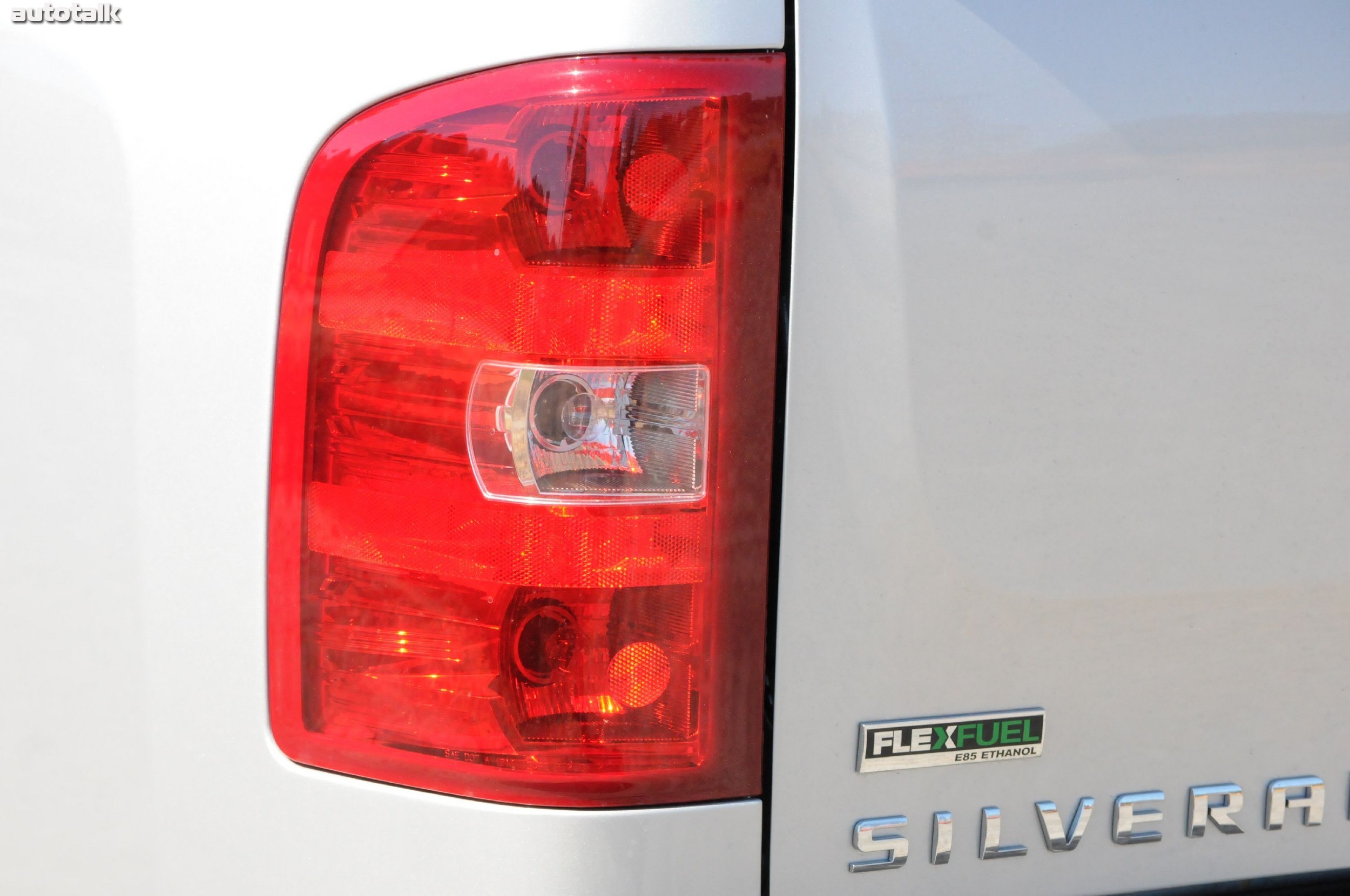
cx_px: 675
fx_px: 4776
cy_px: 448
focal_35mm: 128
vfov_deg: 10.7
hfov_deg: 16.1
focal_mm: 85
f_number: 10
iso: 2000
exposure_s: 1/2000
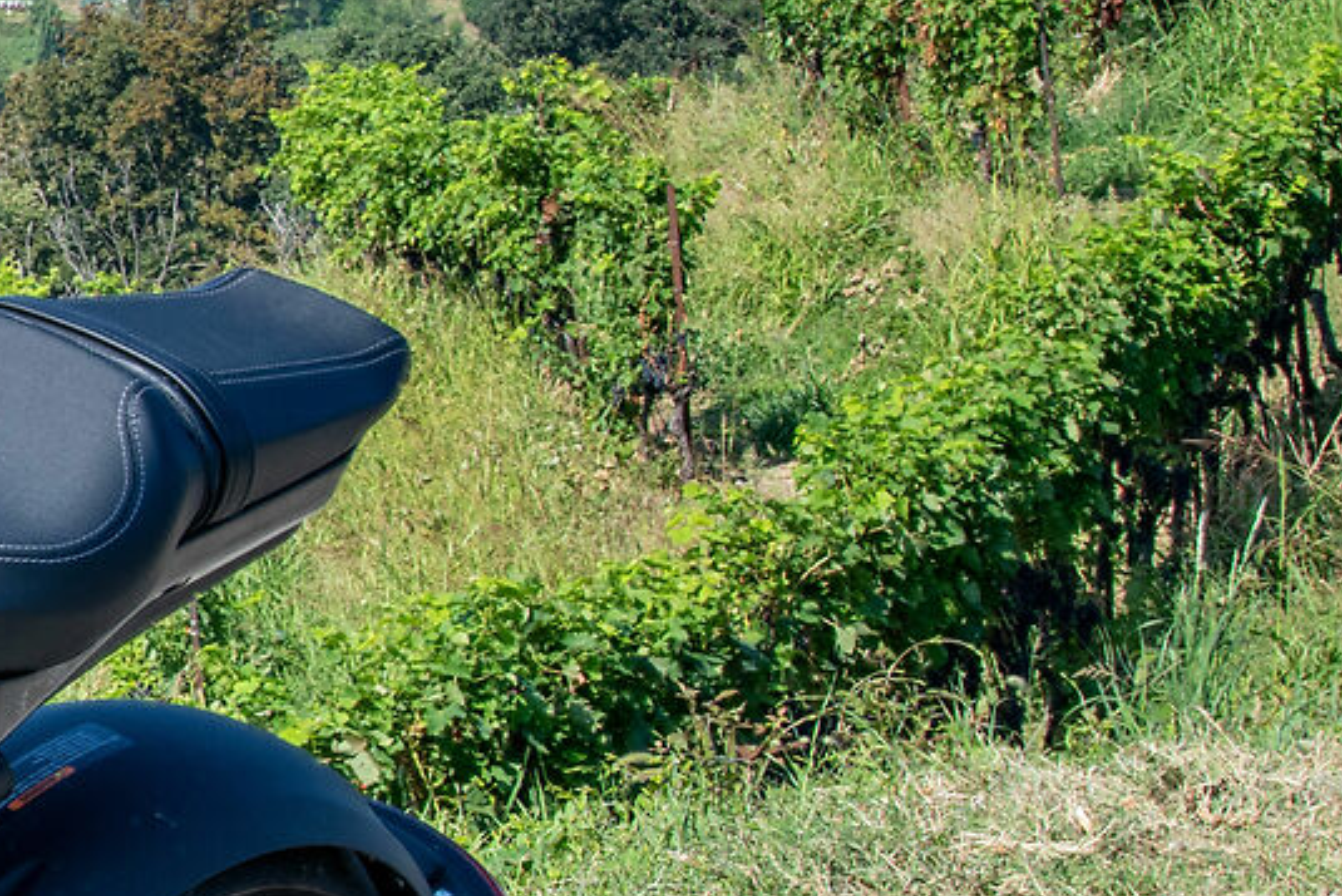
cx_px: -1139
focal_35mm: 157
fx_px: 5854
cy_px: 409
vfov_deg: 8.7
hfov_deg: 12.0
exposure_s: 1/250
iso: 100
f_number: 8
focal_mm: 35
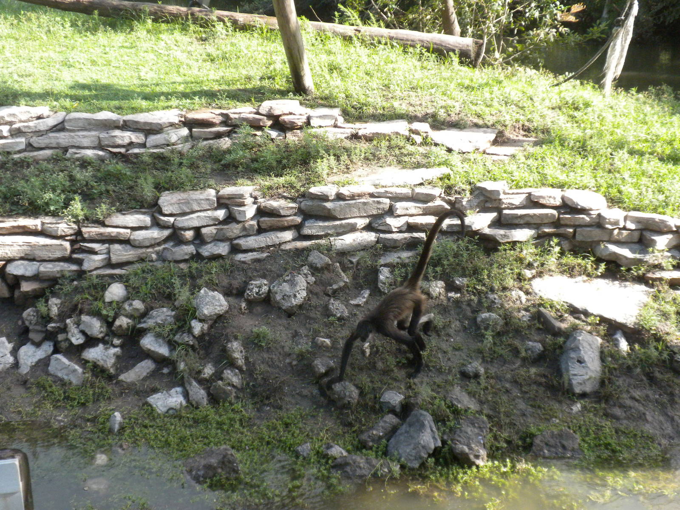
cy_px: 255
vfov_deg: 28.0
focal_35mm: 52
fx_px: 1021
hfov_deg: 36.8
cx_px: 340
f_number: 4.3
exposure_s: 1/420
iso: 327
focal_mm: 9.1
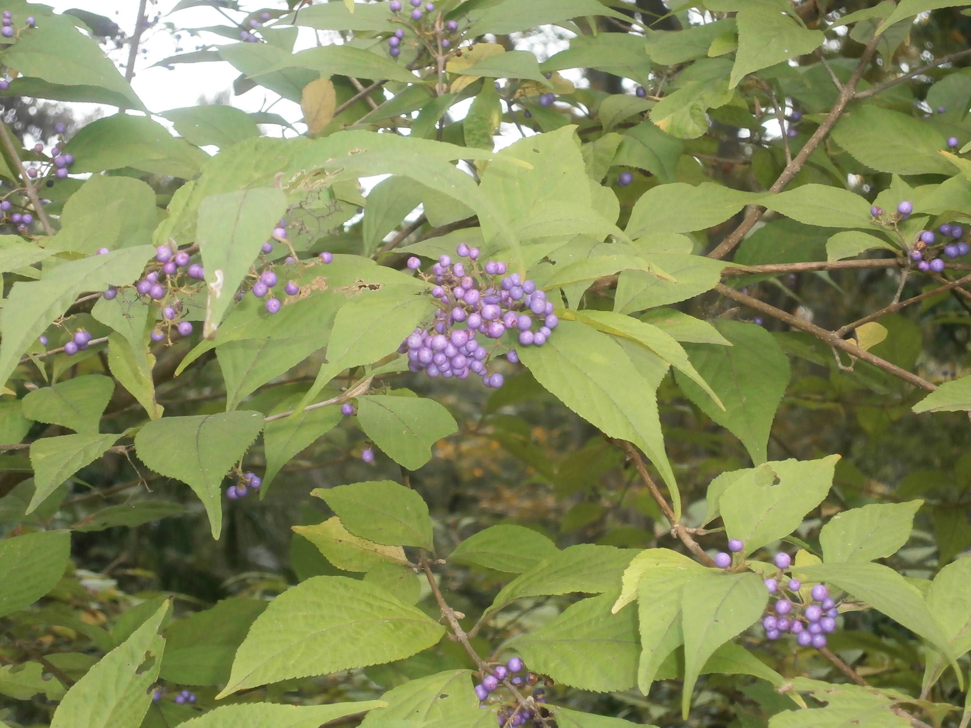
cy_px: 364
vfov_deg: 17.0
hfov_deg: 22.5
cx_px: 486
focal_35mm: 87
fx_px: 2440
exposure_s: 1/60
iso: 200
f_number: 4.9
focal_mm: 15.4
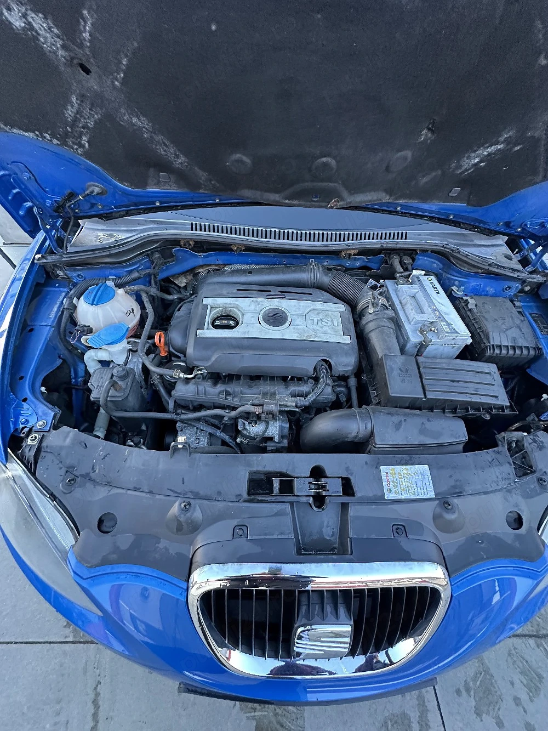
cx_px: 274
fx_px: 295
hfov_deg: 85.7
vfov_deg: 102.1
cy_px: 366
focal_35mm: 14
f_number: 2.2
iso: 320
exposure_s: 1/60.2
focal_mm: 2.22
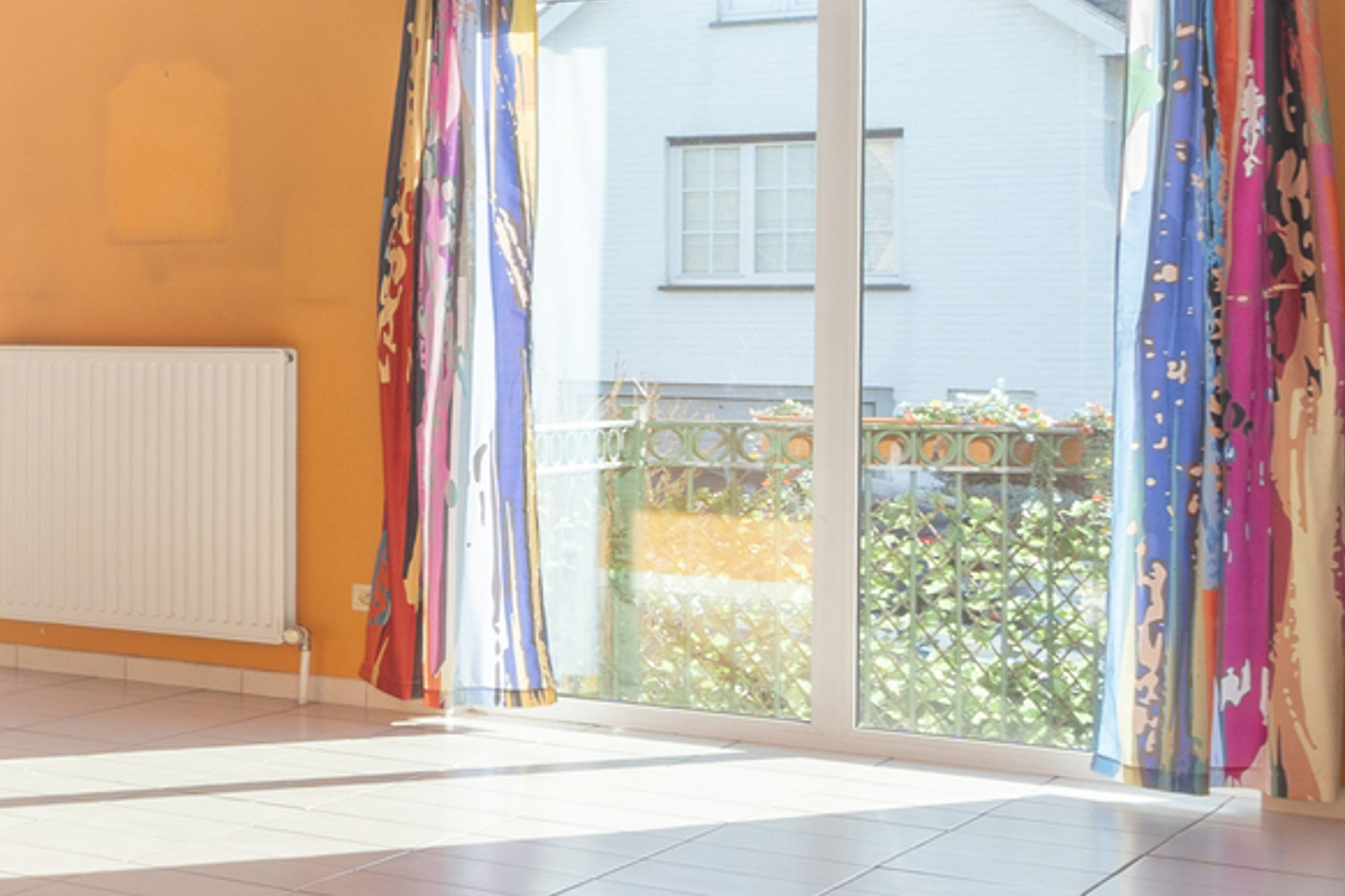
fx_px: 2466
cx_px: -1333
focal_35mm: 66
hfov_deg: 19.0
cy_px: 375
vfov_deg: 20.6
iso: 250
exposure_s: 1/100
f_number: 11
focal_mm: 16
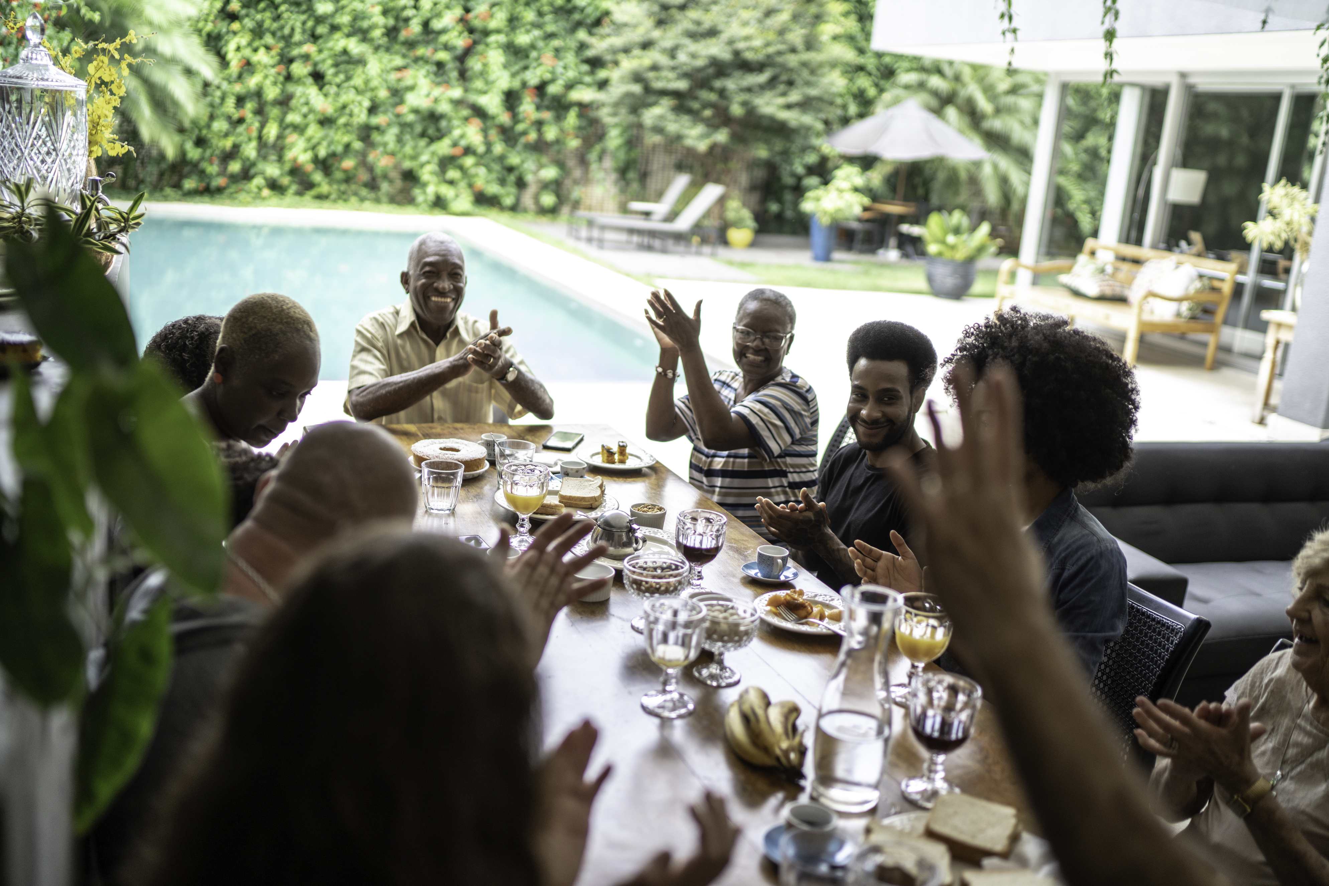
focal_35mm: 35
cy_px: 443
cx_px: 664
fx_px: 1292
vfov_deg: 37.9
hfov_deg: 54.4
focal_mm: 35
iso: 320
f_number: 1.6
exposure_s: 1/1000
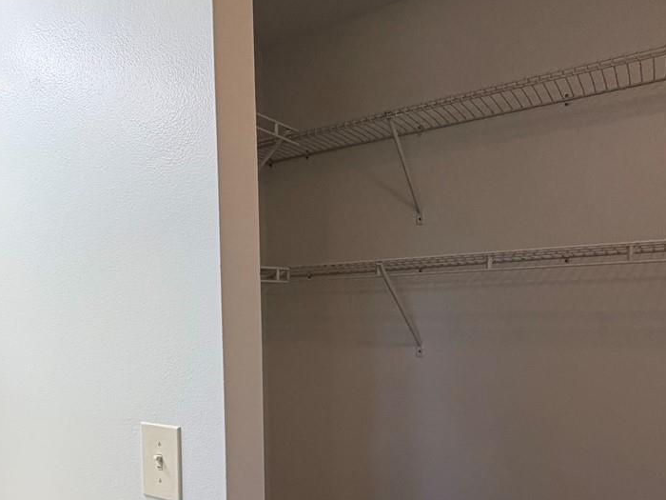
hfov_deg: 52.4
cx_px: 116
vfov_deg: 43.3
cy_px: 349
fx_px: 616
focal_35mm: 32
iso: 125
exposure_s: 1/120
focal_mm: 2.22
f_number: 2.2
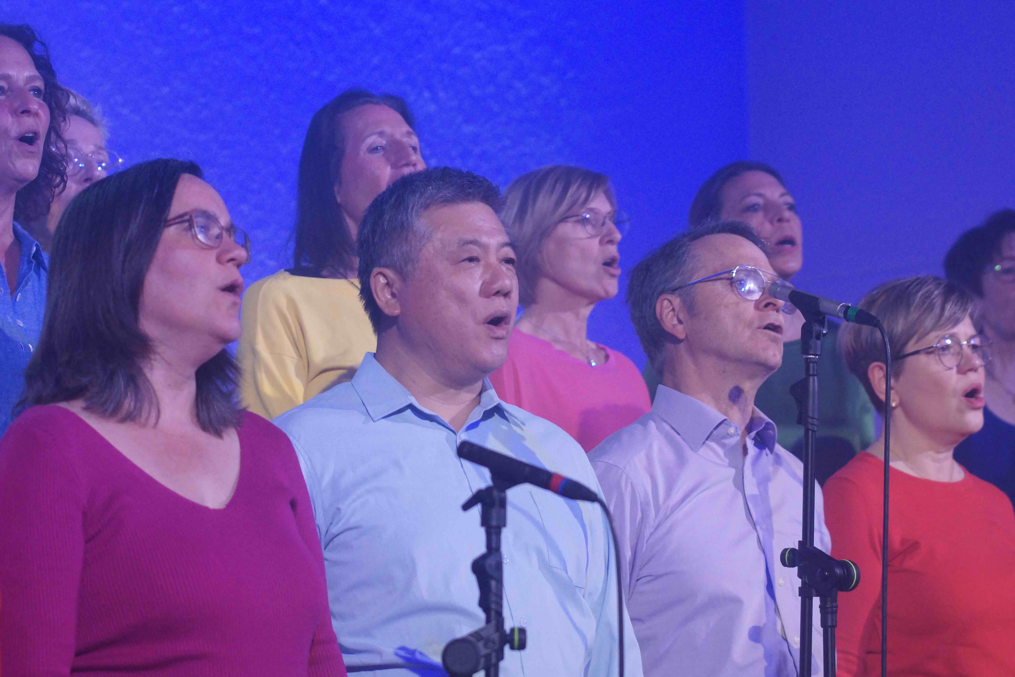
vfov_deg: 13.0
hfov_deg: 19.5
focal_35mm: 105
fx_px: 2960
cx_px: 508
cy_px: 338
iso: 1600
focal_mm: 70
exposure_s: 1/100
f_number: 4.5
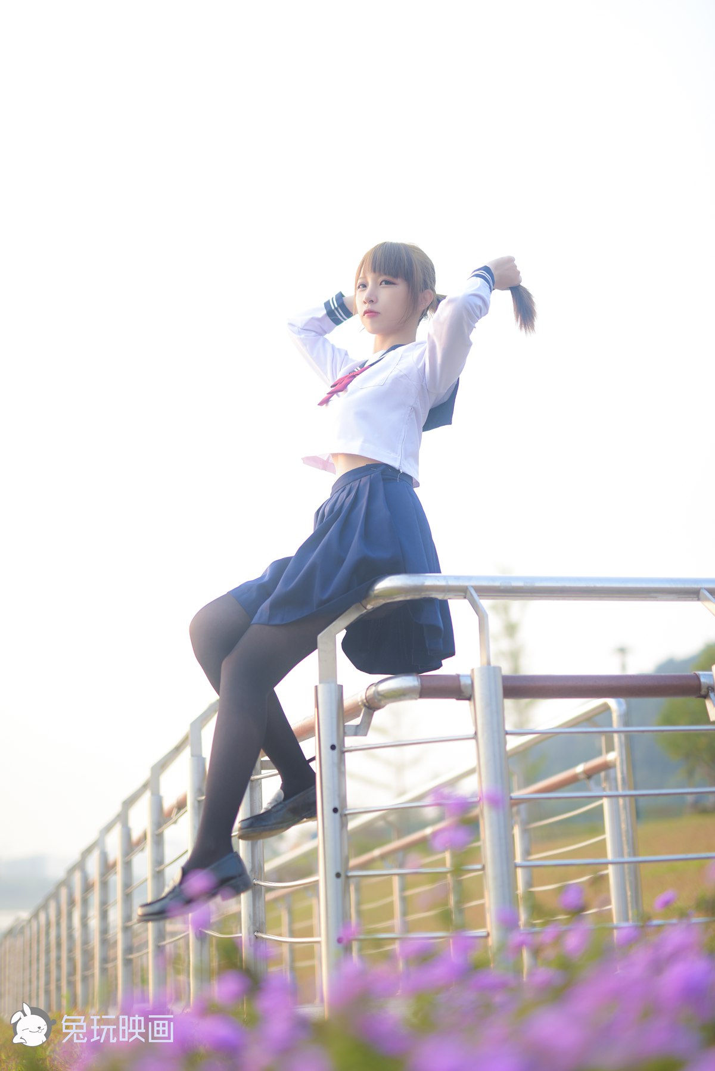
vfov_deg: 39.6
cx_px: 358
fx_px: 1488
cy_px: 536
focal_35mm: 50
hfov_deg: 27.0
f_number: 1.4
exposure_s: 1/800
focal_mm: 50
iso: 100
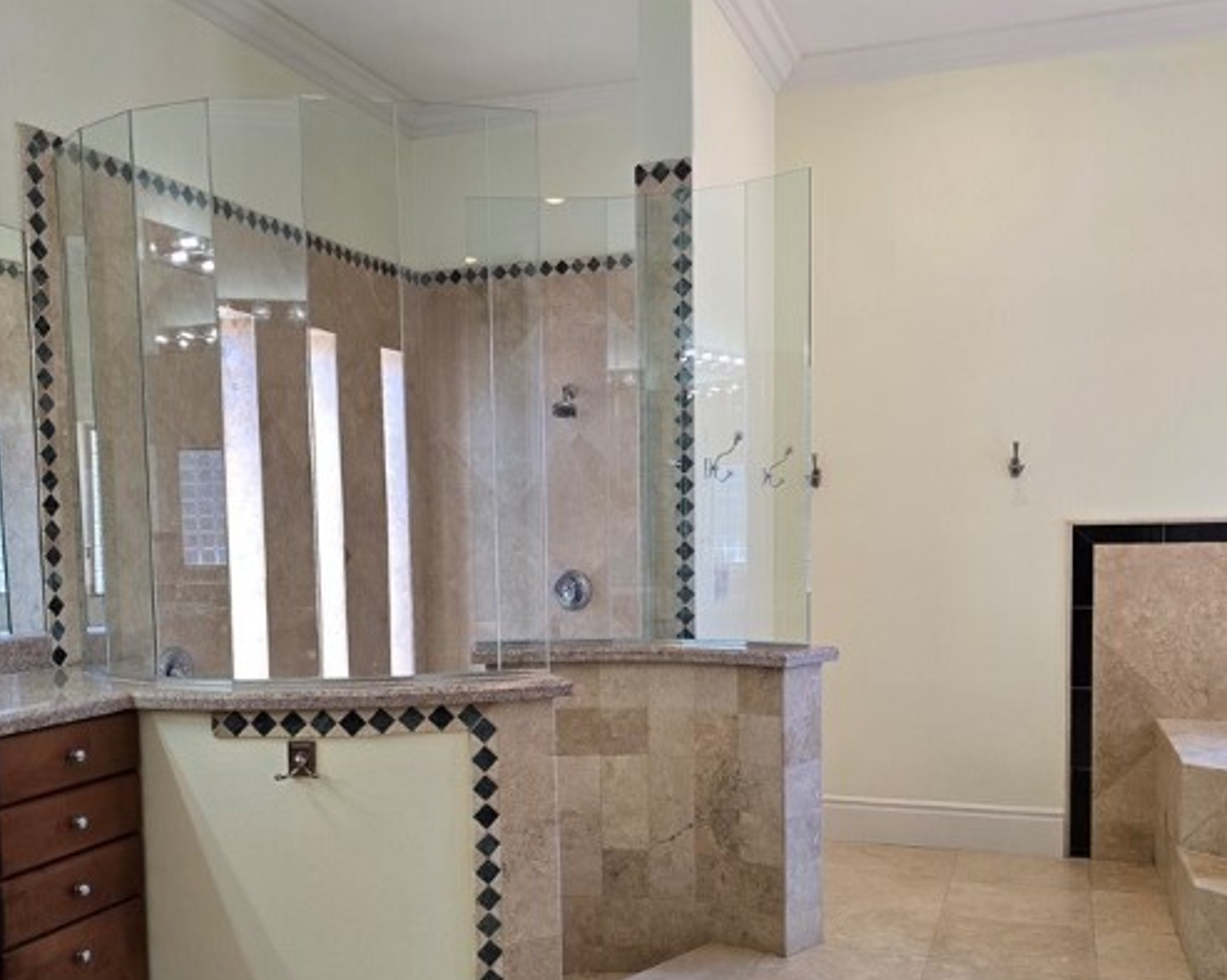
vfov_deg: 41.9
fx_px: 1271
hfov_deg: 51.5
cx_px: 572
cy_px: 614
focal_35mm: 35
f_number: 1.7
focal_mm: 6.3
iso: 100
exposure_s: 1/120
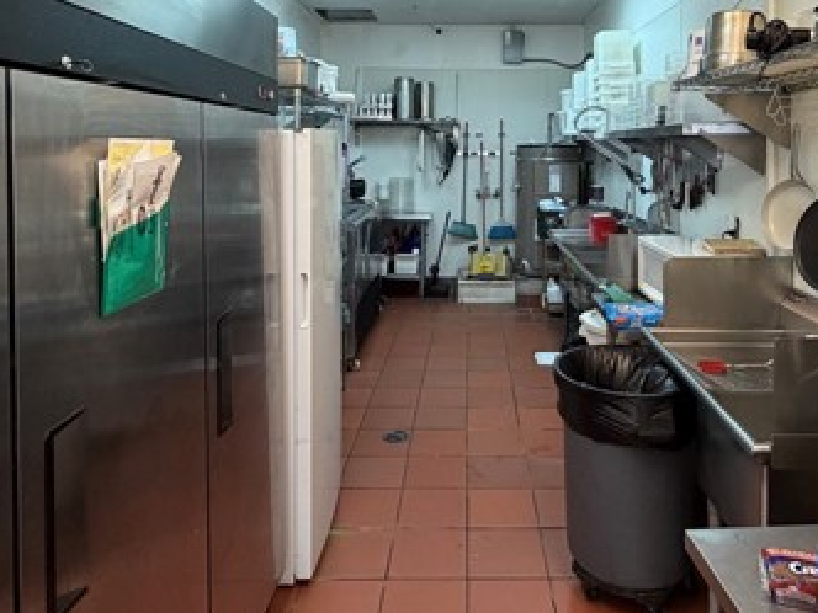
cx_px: 478
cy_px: 155
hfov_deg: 64.9
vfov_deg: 49.4
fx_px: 638
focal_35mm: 27
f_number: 2.2
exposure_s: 1/60
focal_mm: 2.22
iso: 320
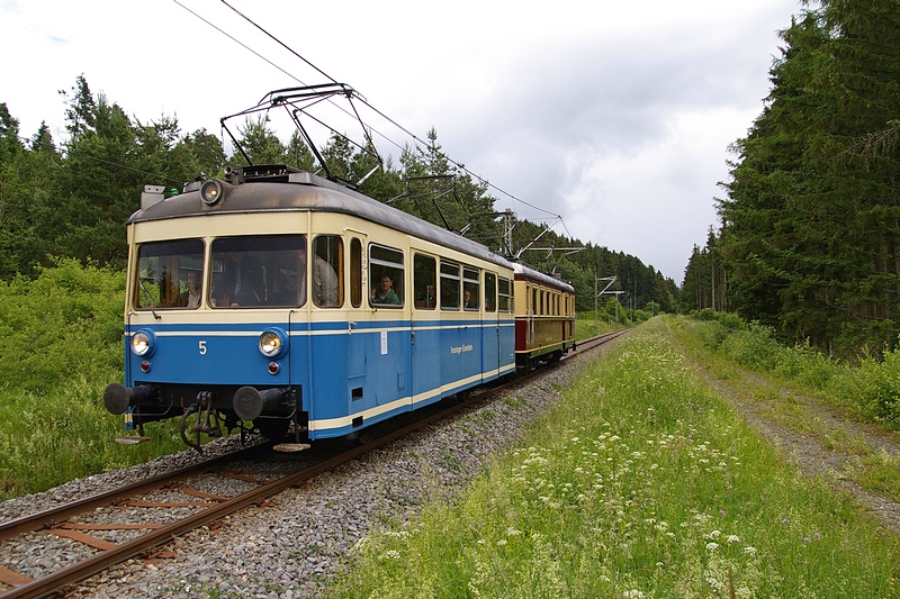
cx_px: 450
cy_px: 300
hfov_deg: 70.4
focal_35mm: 26
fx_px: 637
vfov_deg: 50.4
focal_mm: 17
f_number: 5.6
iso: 200
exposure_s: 1/640
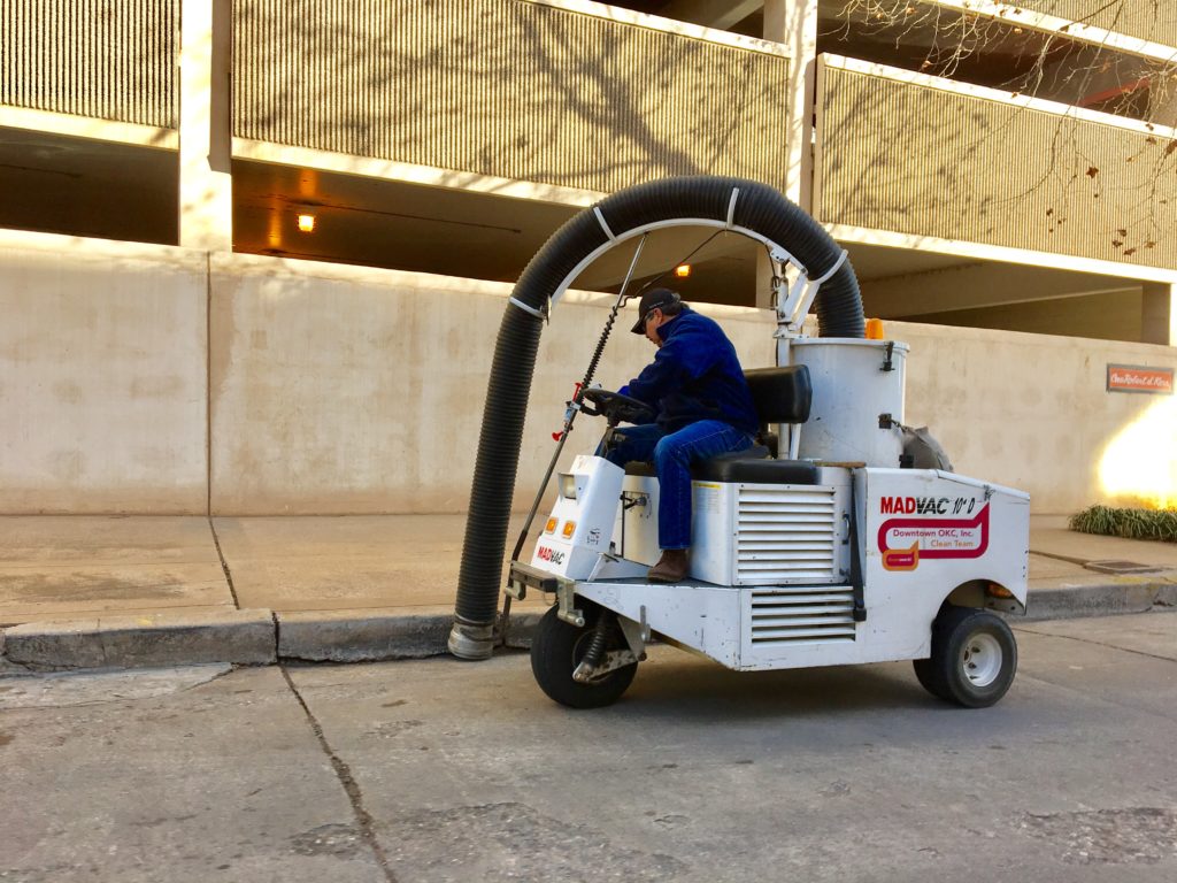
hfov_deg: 61.7
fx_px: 986
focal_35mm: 29
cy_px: 442
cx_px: 588
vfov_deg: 48.2
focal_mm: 4.15
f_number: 2.2
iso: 25
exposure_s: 1/493
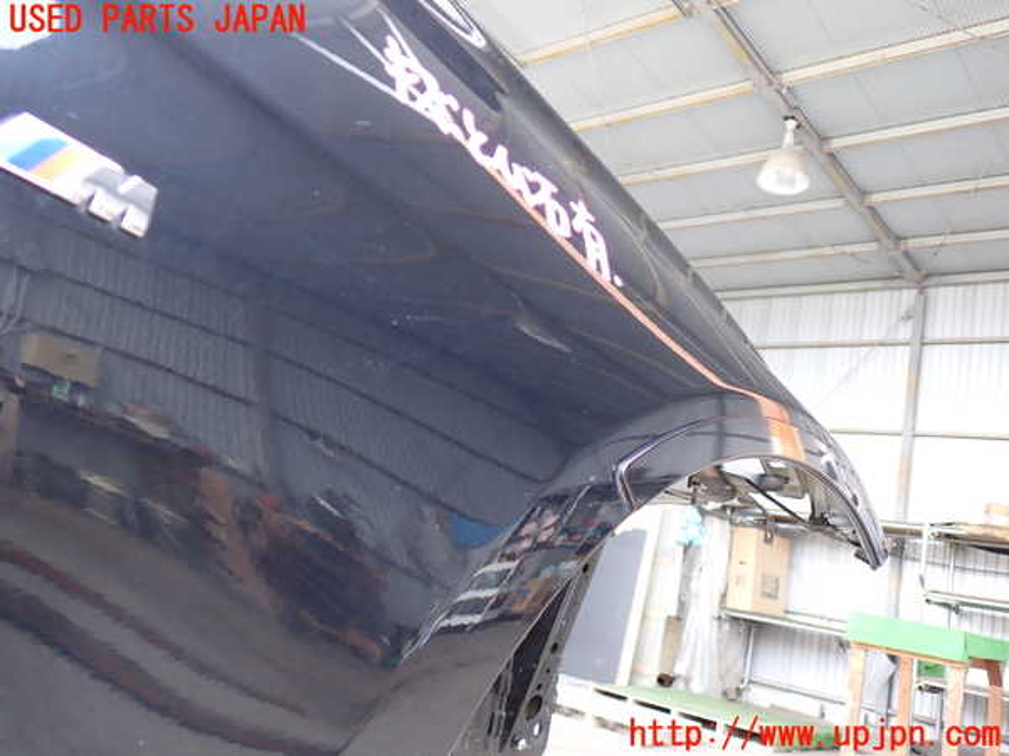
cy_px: 378
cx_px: 504
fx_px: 874
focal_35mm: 30
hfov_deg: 60.0
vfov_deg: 46.8
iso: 200
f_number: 2.3
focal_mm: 5.4
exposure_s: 1/60
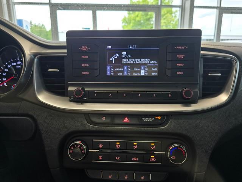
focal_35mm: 23
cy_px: 91
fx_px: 161
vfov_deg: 58.9
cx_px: 121
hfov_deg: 73.9
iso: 64
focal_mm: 6.3
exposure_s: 1/100
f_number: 1.7
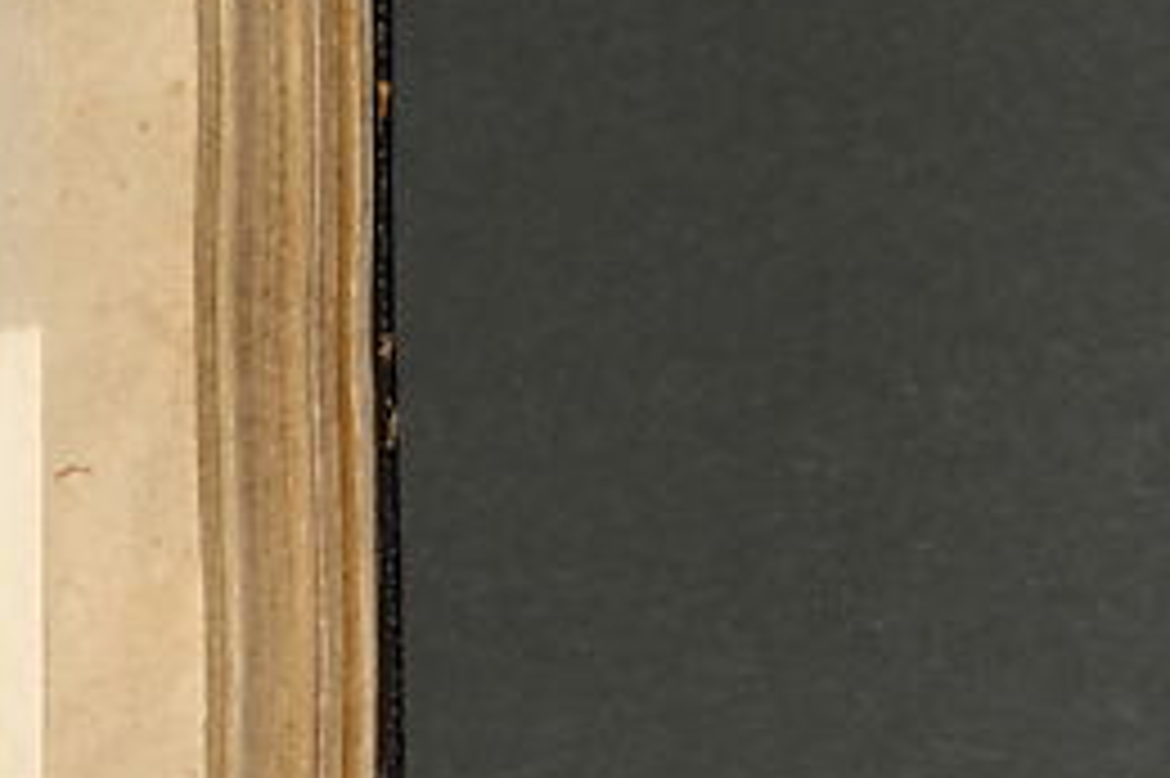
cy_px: -207
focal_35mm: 263
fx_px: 8542
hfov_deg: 7.5
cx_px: -1278
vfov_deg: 5.2
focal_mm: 57
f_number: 13
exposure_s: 1/30
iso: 250
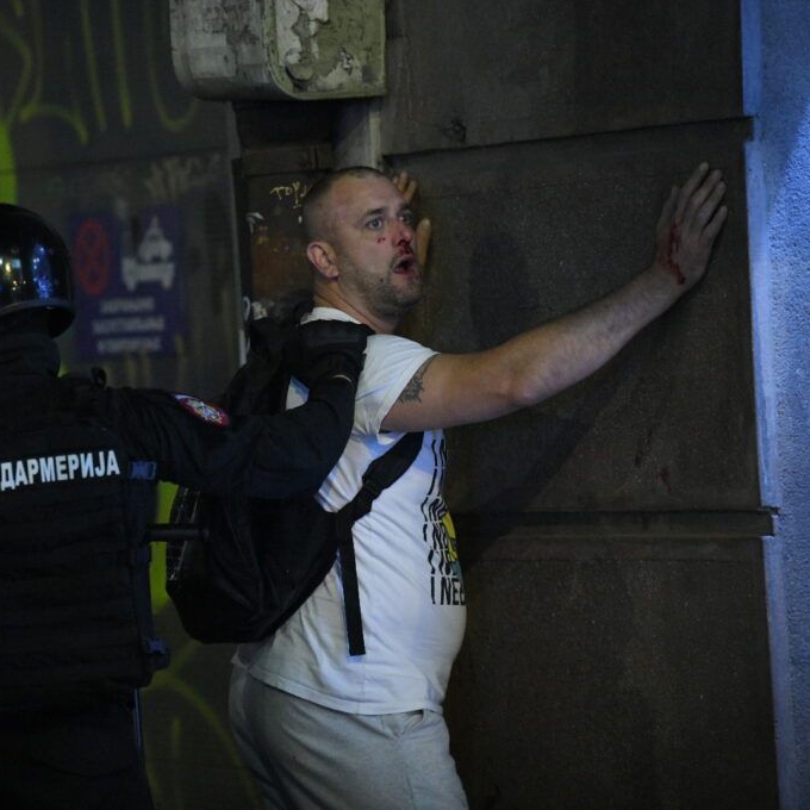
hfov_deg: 7.8
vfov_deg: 7.8
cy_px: 404
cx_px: 251
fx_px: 5930
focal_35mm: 224
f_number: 3.2
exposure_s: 1/160
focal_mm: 175
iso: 10000
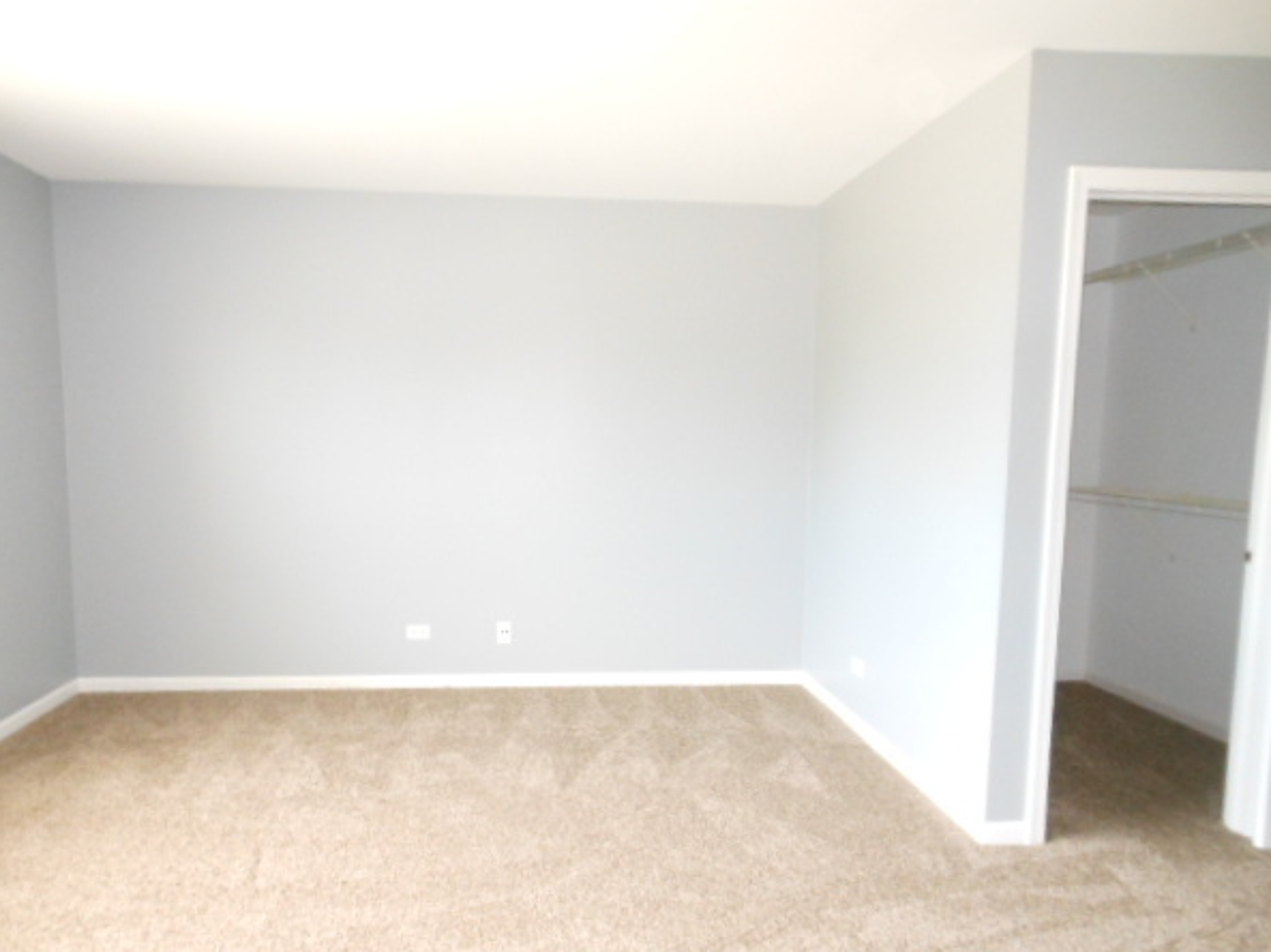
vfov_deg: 51.3
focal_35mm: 27
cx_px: 604
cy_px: 508
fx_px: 991
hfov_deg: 65.3
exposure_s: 1/25
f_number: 3.2
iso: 500
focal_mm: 4.5
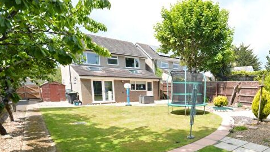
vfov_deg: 47.5
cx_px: 194
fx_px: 165
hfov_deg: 74.4
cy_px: 116
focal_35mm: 23
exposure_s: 1/400
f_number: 8
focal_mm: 10
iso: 400
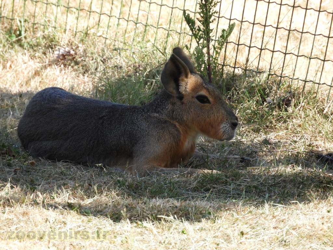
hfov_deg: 2.5
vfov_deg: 1.9
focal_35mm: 800
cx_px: 166
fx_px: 7696
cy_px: 125
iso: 220
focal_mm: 143.3
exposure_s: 1/250
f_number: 5.6
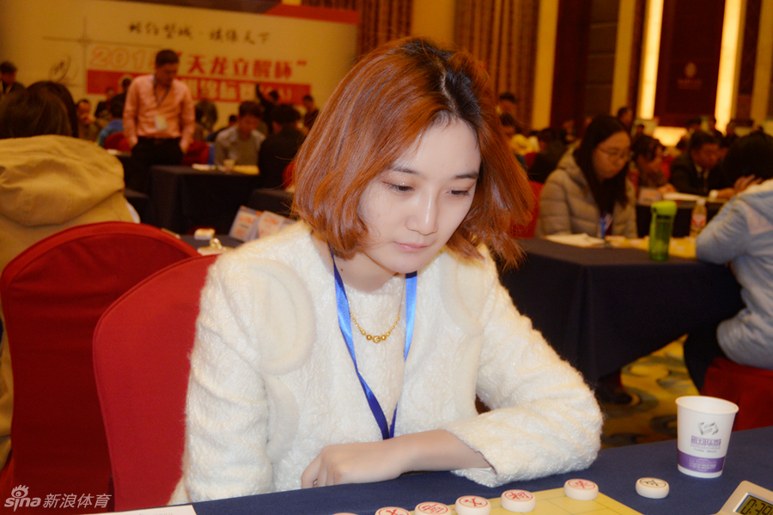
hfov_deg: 57.2
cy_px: 258
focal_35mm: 33
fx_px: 709
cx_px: 386
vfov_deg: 40.0
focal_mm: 22
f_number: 3.5
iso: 500
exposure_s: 1/60
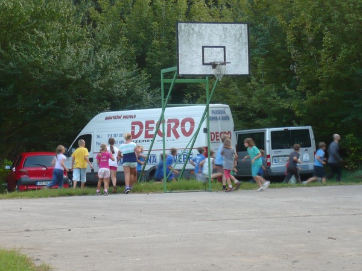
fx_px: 1276
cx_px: 181
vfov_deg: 12.1
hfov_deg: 16.1
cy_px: 136
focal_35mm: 122
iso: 100
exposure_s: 1/30
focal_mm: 14.8
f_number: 4.6
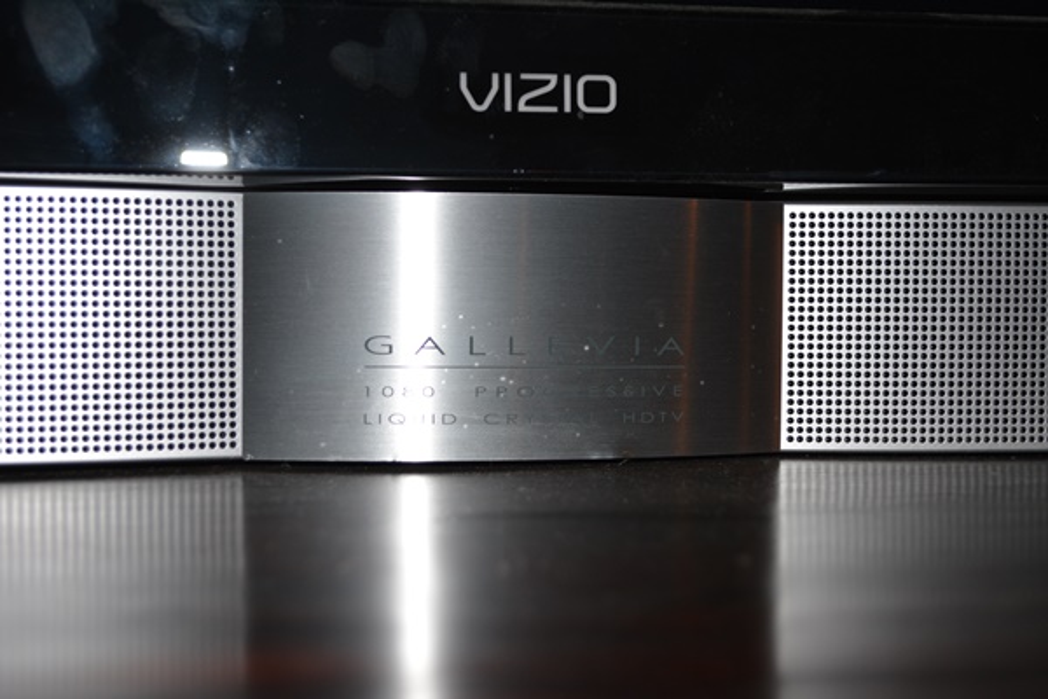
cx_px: 524
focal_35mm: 54
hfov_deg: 36.9
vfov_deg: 25.1
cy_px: 350
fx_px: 1572
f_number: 5
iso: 560
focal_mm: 36
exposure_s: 1/60
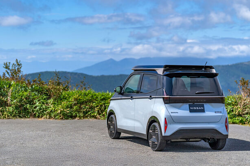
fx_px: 625
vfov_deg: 15.2
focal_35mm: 90
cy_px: 83
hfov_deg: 22.6
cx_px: 125
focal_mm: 90
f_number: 2.8
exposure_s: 1/4000
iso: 100
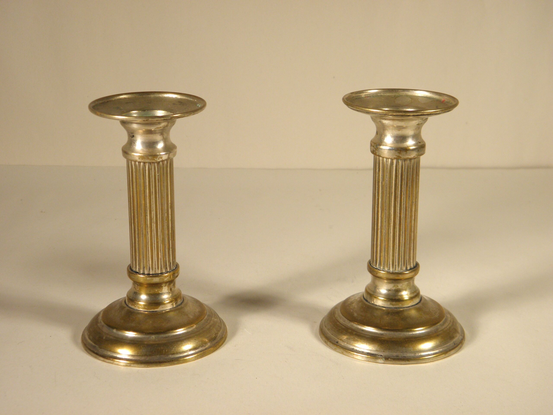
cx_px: 276
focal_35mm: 59
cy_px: 208
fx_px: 943
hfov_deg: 32.7
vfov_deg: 24.8
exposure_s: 1/60
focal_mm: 10.6
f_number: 4.1
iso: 100
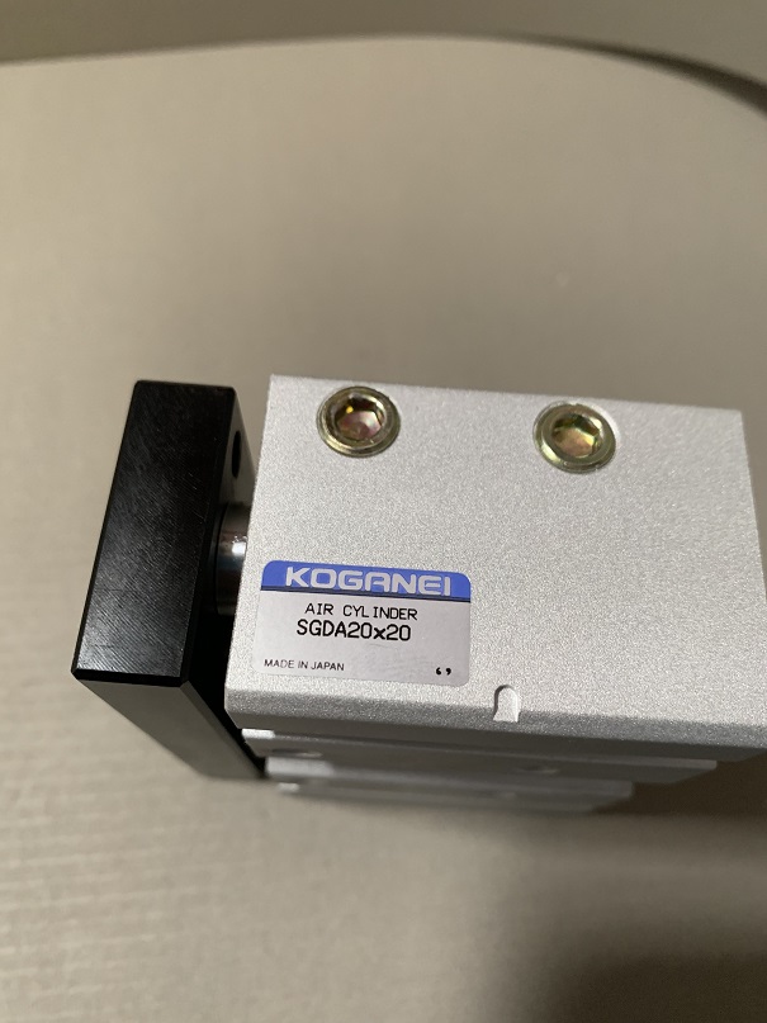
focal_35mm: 26
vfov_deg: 67.3
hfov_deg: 53.1
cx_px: 384
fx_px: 768
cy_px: 512
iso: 200
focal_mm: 4.25
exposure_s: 1/60
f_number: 1.8
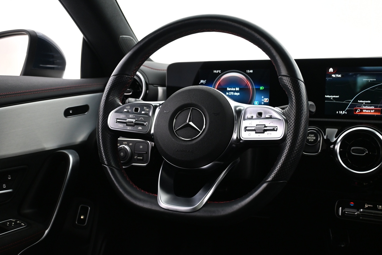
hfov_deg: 49.6
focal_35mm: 39
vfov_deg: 34.2
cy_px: 128
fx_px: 414
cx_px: 191
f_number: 4.5
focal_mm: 26
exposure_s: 1/25
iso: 1600
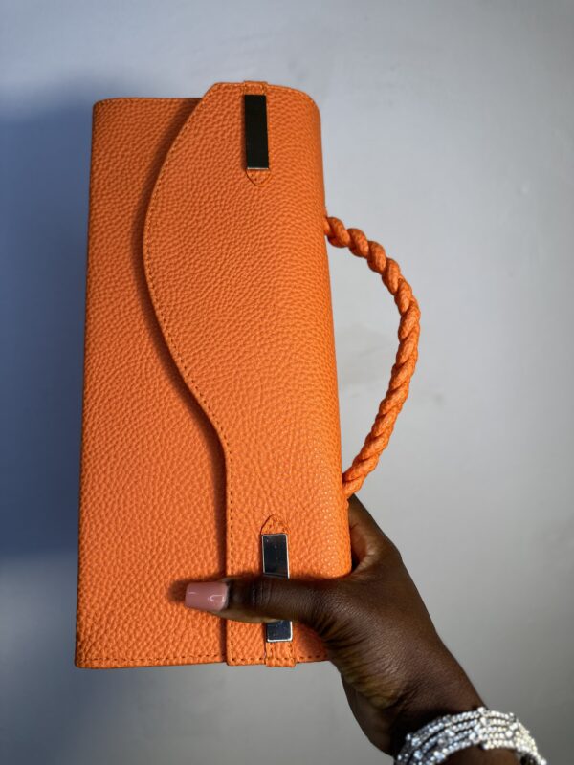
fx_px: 531
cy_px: 382
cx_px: 287
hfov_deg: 56.8
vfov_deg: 71.6
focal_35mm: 24
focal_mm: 6.86
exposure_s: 1/368
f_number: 1.78
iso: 80
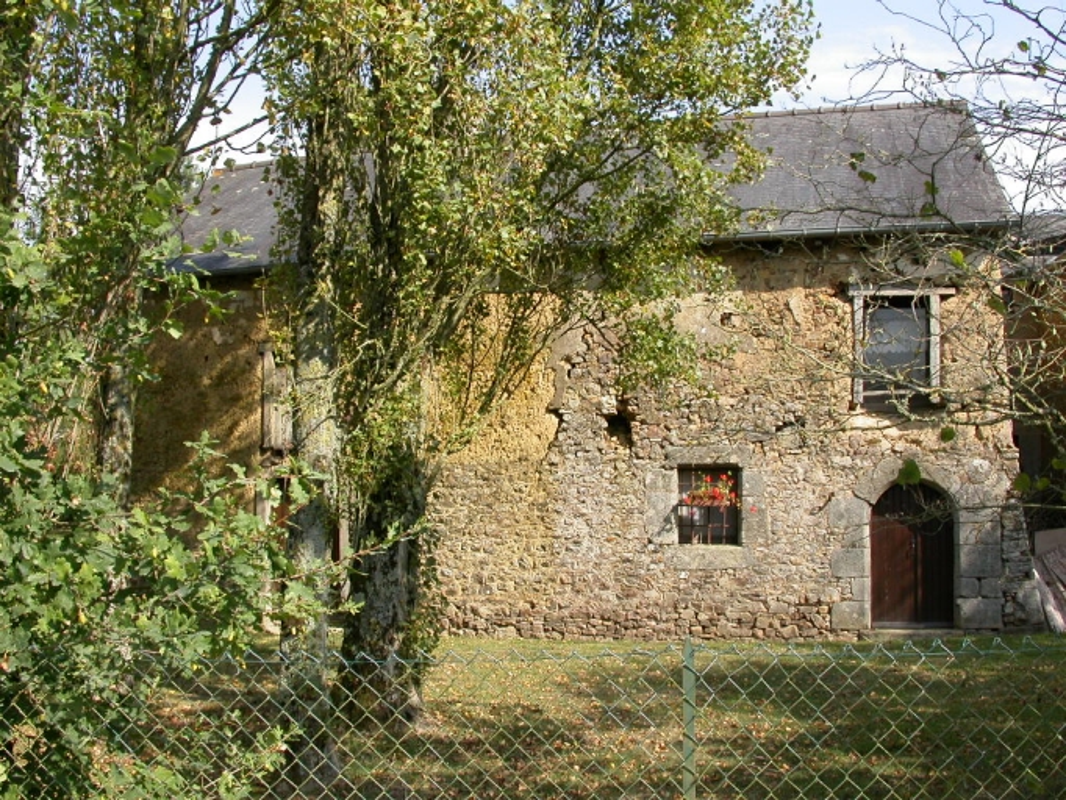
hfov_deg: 49.0
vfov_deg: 37.7
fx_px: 1171
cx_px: 533
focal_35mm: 38
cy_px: 400
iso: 100
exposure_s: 1/239
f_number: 6
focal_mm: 7.85
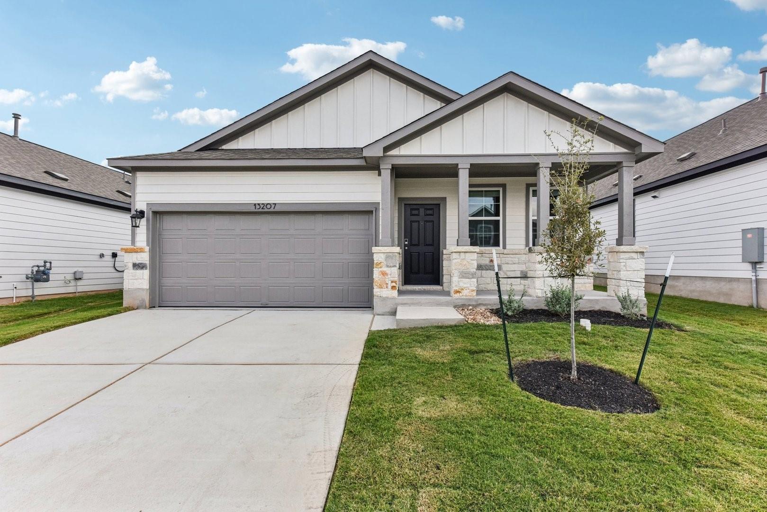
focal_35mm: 17
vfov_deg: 70.5
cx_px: 384
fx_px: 362
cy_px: 256
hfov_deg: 93.3
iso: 400
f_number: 8
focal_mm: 17
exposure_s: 1/1250
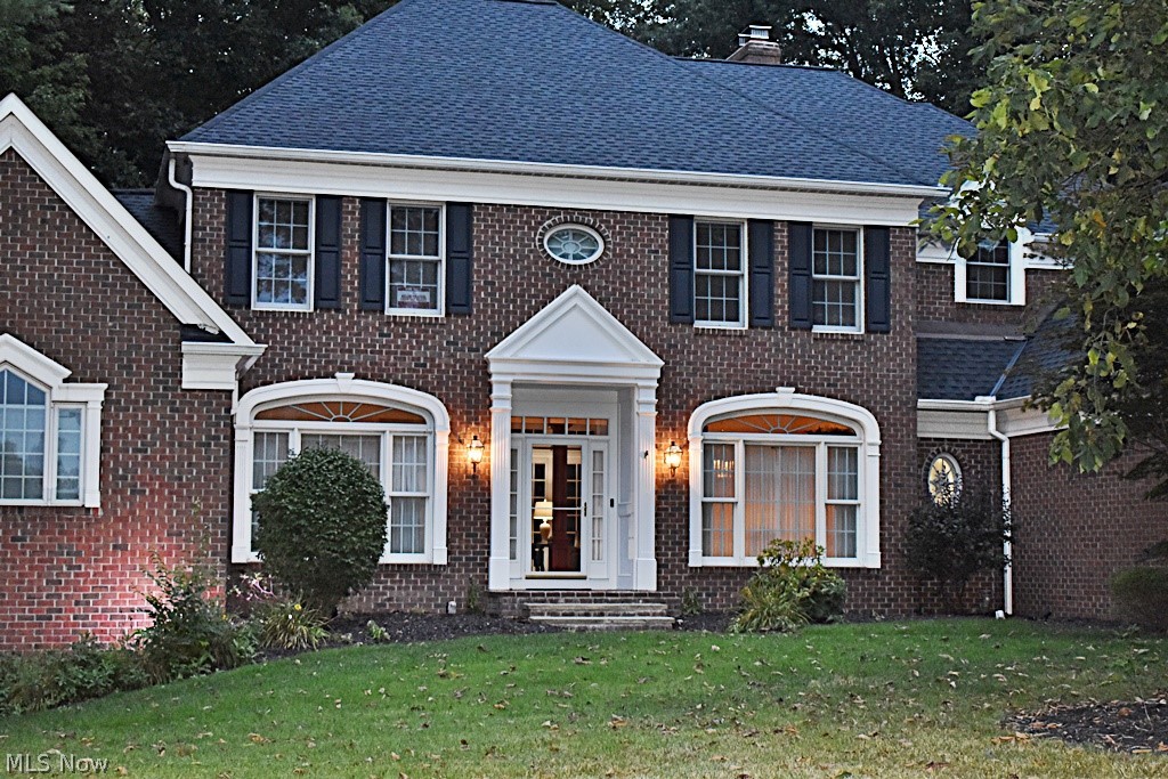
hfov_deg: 35.0
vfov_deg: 23.8
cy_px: 390
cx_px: 584
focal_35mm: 57
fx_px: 1849
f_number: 4.8
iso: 1600
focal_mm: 38
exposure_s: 1/80
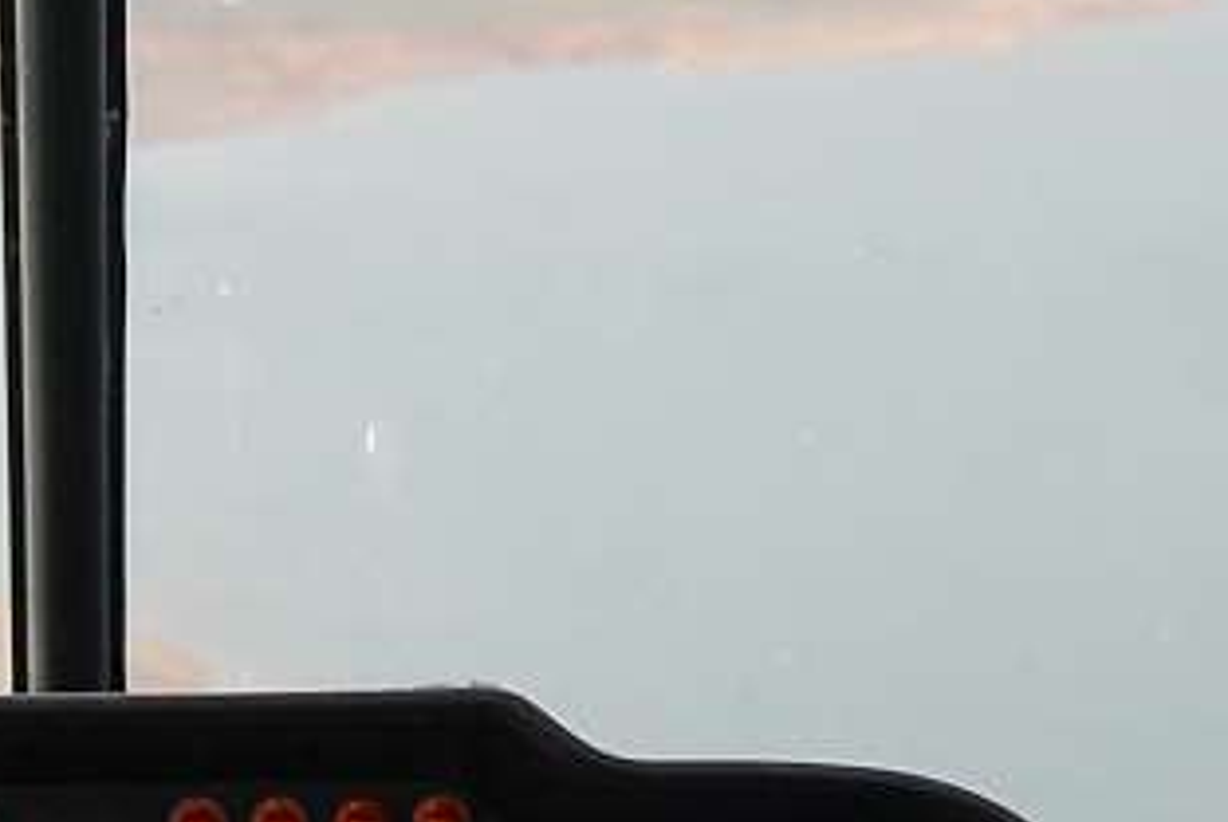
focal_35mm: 177
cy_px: 0
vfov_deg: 7.7
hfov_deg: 11.5
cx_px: 161
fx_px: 6046
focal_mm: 18
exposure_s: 1/250
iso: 100
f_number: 3.2
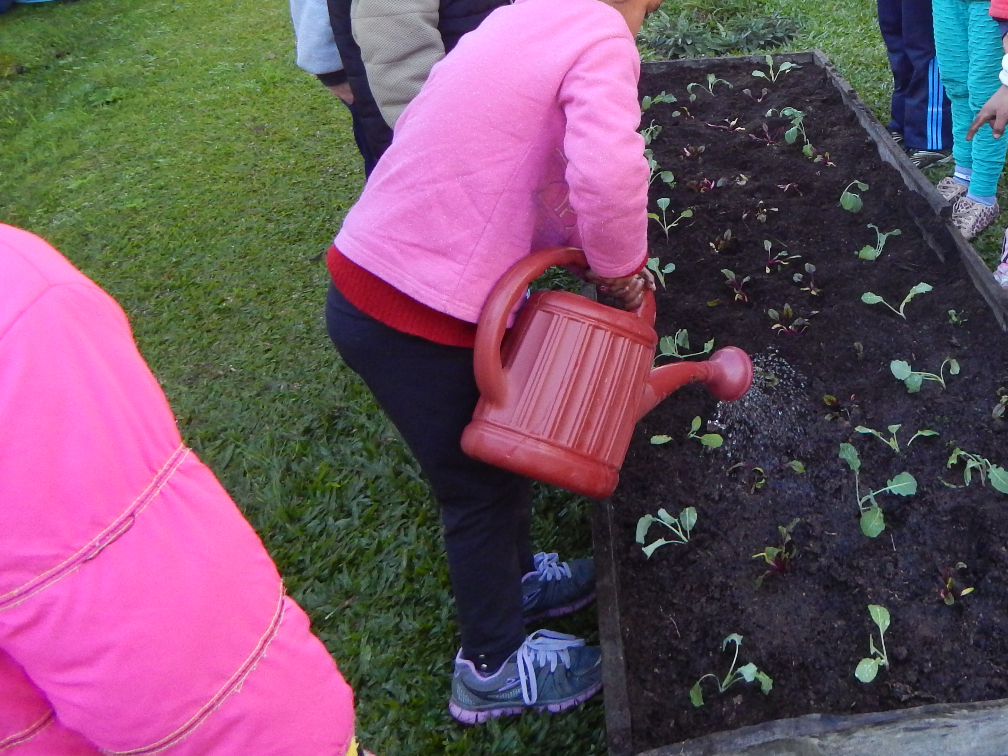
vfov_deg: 35.4
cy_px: 130
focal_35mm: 39
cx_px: 783
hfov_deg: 45.8
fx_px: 1136
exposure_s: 1/250
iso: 400
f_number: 3
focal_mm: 4
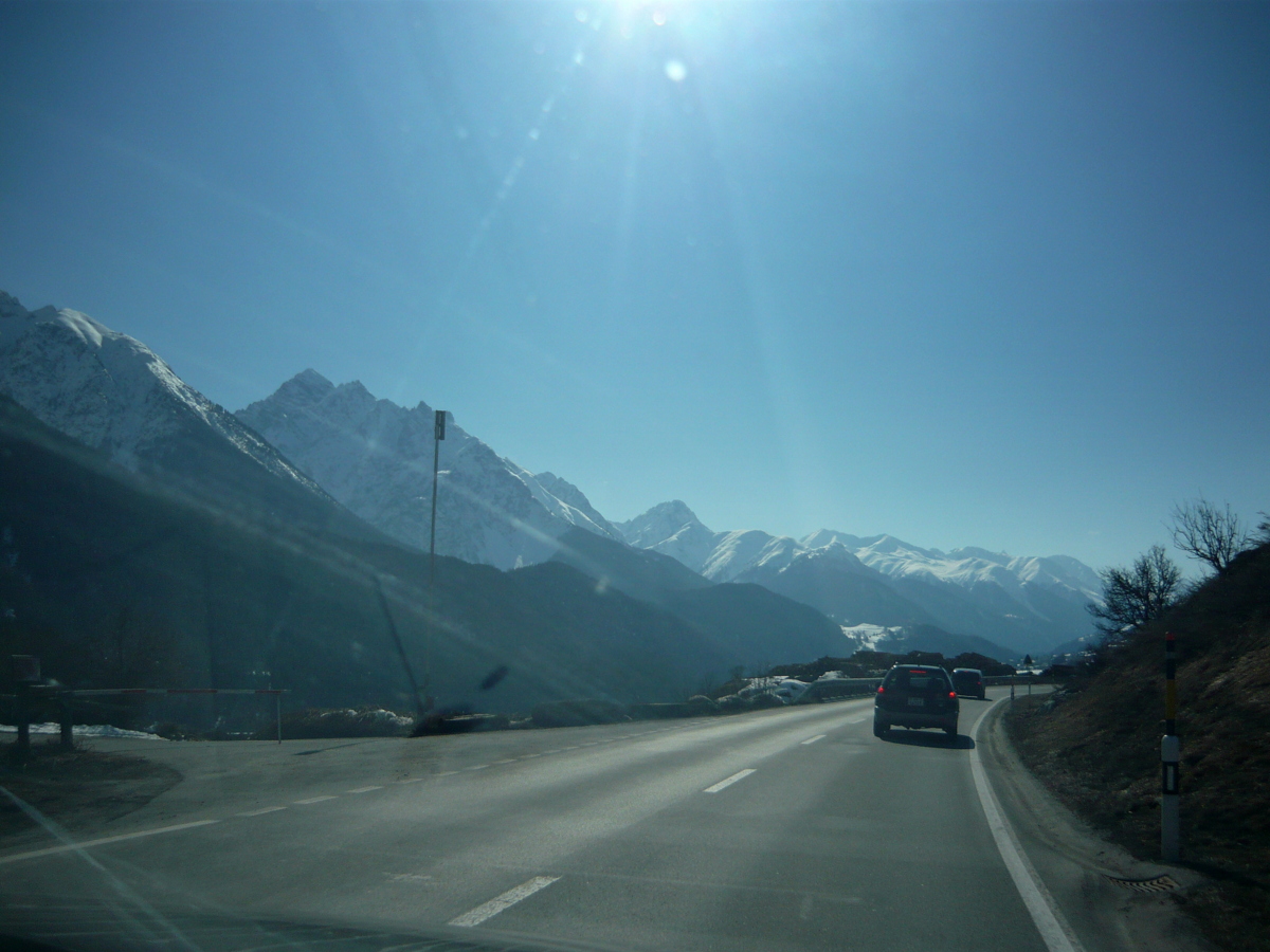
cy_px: 476
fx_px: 1211
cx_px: 635
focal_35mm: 33
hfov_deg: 55.4
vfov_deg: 42.9
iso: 100
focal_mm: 5.5
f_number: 8
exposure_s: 1/640
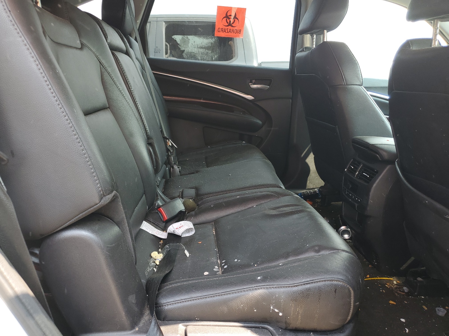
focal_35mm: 26
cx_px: 224
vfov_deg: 53.1
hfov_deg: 67.3
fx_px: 337
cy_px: 168
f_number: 1.5
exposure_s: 1/120
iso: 50
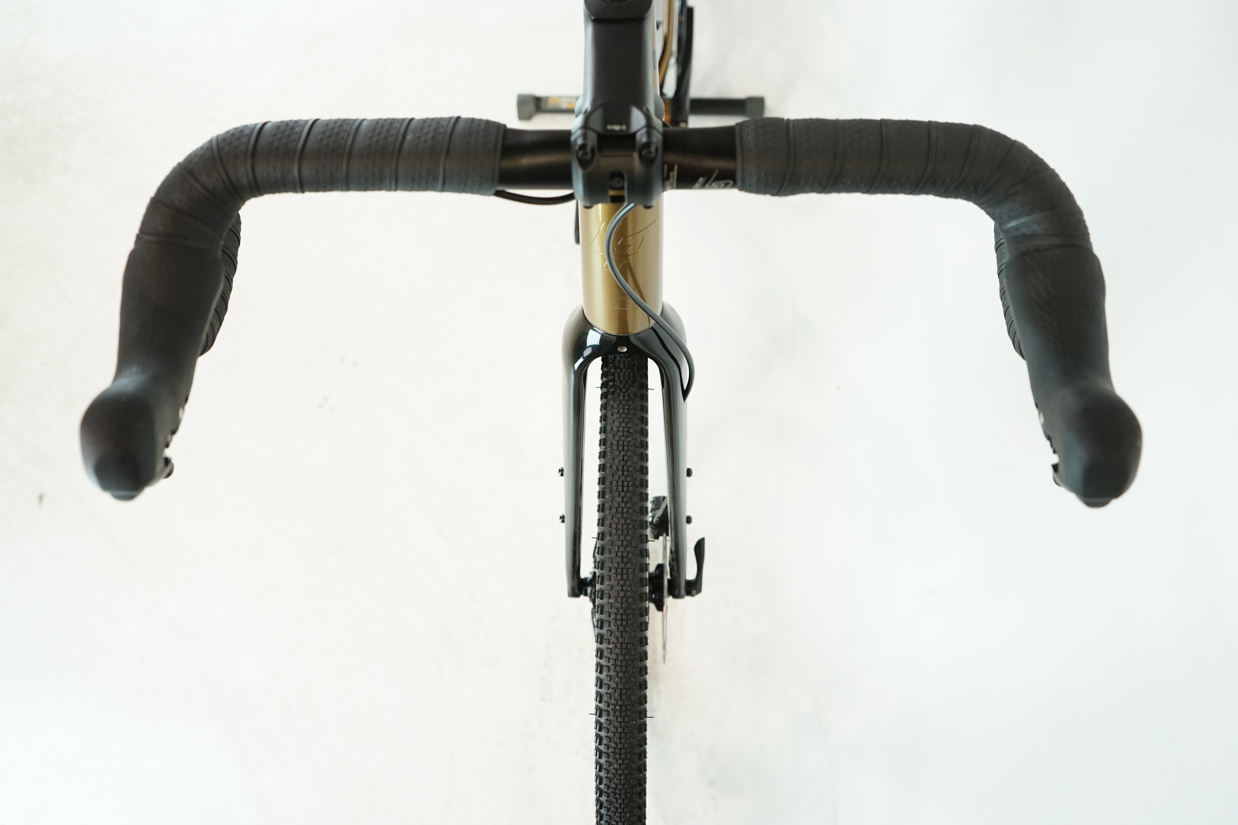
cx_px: 619
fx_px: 963
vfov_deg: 46.4
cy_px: 412
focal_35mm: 28
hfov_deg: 65.5
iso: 1250
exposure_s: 1/200
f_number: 4.5
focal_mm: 28
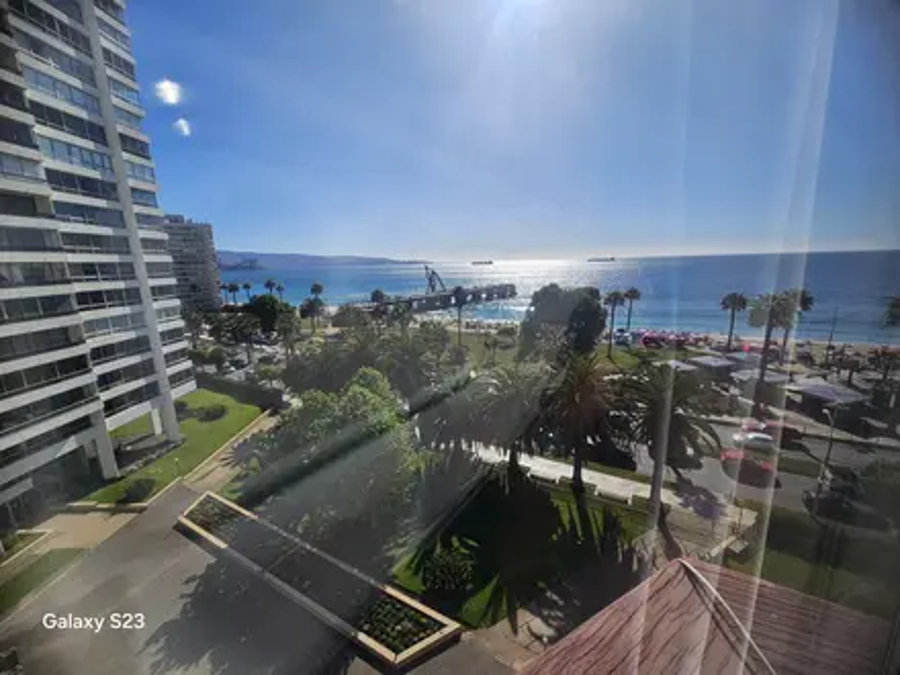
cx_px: 450
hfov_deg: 106.2
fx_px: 338
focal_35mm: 13
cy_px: 338
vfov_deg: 89.9
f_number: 2.2
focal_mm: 2.2
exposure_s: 1/2027
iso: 50
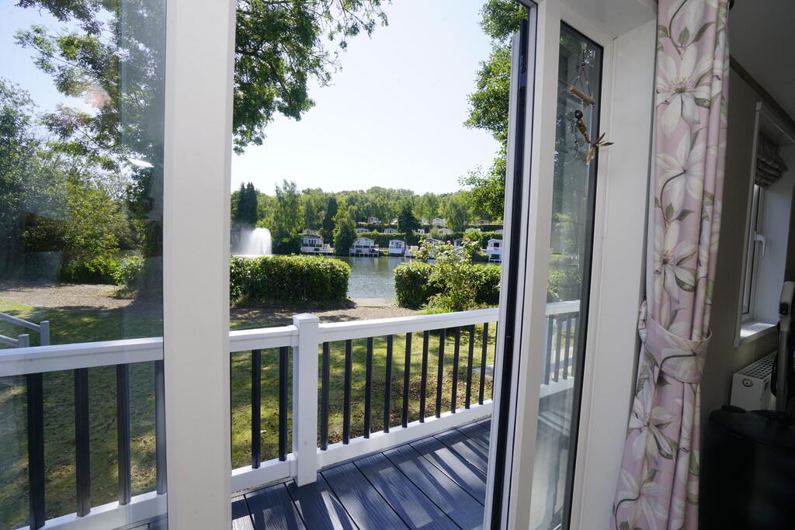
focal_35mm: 16
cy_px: 265
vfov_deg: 73.8
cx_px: 398
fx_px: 353
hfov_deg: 96.7
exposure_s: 1/60
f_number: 16
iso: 250
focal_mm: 16
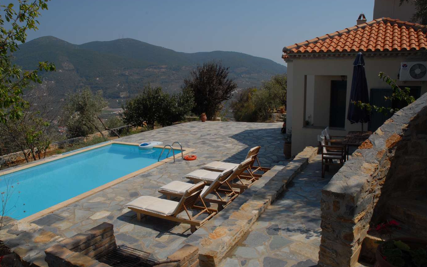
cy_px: 141
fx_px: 326
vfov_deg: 44.5
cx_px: 216
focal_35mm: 28
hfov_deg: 66.5
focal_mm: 18
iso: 200
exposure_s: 1/250
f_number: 18
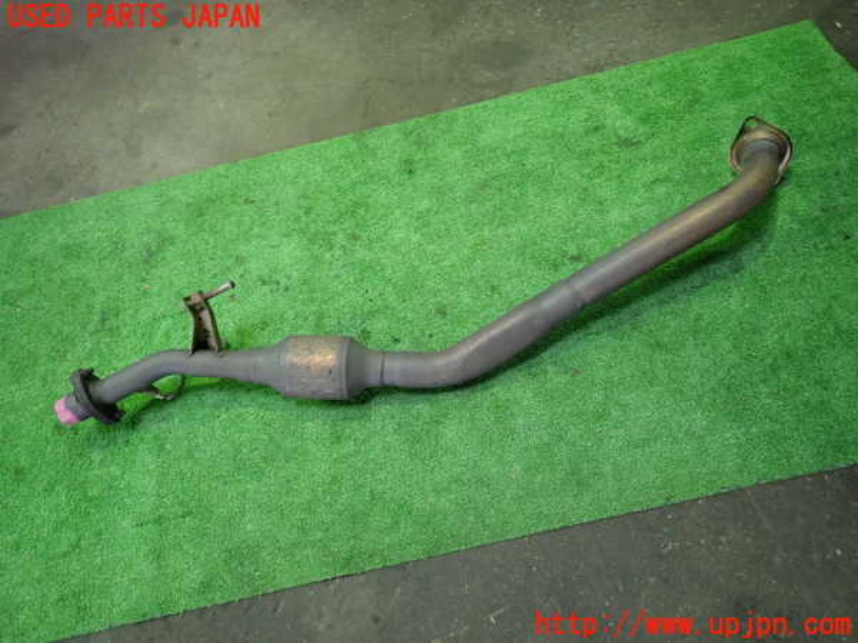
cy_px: 322
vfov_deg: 54.9
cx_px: 429
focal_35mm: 25
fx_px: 620
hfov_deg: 69.4
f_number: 2
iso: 320
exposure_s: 1/30
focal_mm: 4.5
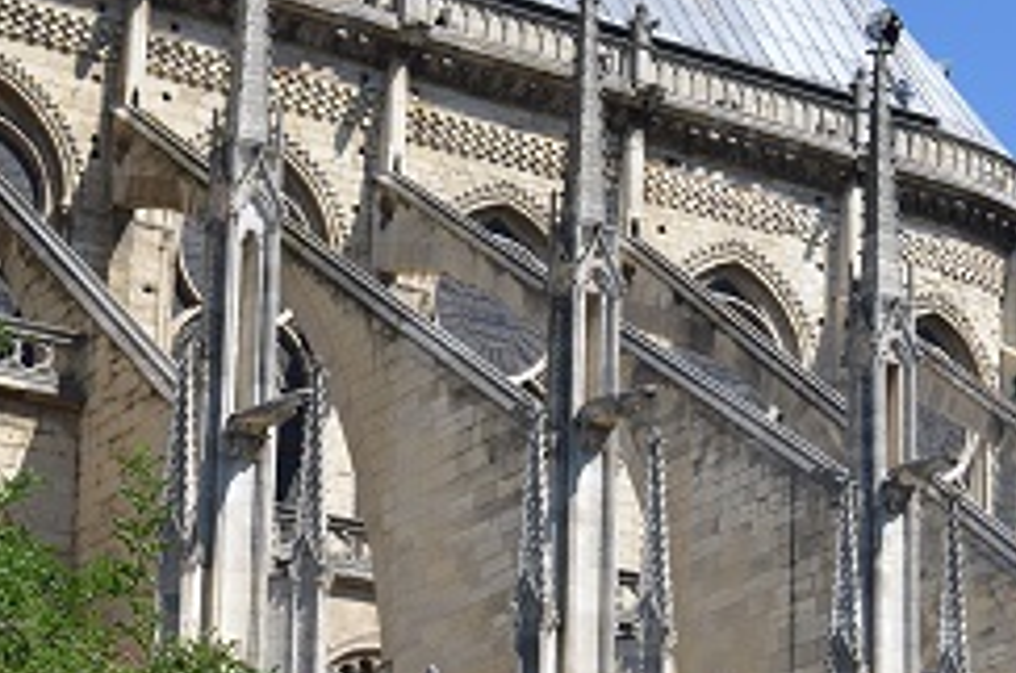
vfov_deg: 9.8
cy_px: 621
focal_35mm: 138
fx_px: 3896
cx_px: 980
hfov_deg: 14.6
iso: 125
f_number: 8
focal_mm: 35
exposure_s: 1/250
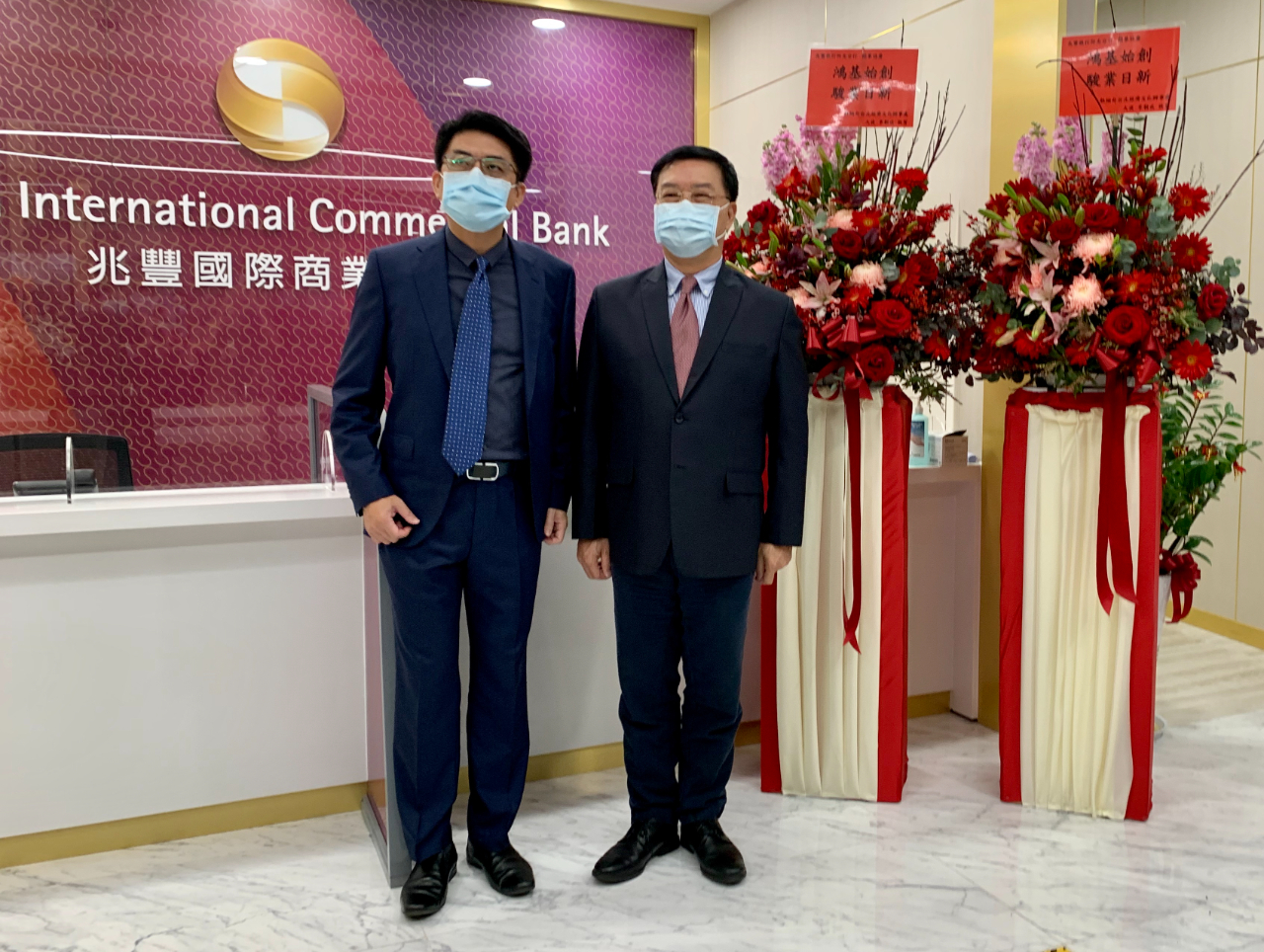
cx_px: 632
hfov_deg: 67.2
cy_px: 476
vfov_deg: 53.2
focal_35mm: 26
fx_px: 951
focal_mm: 4.25
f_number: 1.8
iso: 100
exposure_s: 1/60
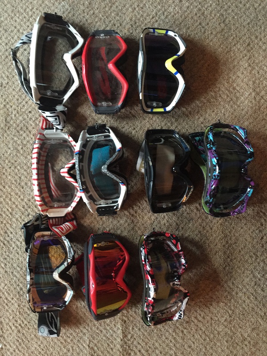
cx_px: 134
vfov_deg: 61.7
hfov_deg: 48.2
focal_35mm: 29
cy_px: 178
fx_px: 298
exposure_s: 1/17
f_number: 2.2
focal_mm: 4.15
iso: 400
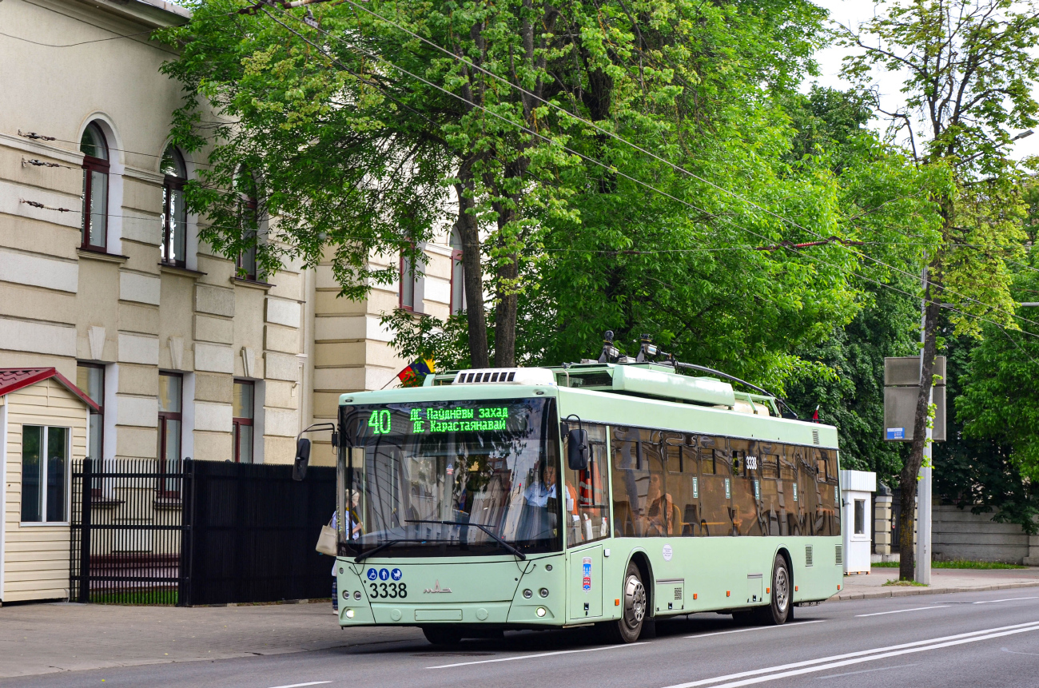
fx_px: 2506
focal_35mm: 87
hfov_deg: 23.4
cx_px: 520
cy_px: 344
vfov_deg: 15.6
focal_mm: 58
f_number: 6.3
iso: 160
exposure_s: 1/200
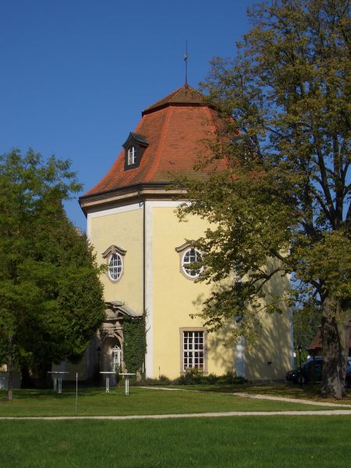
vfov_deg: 38.9
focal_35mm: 49
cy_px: 234
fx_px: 662
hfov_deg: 29.7
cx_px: 176
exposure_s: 1/640
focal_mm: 8.2
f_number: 5
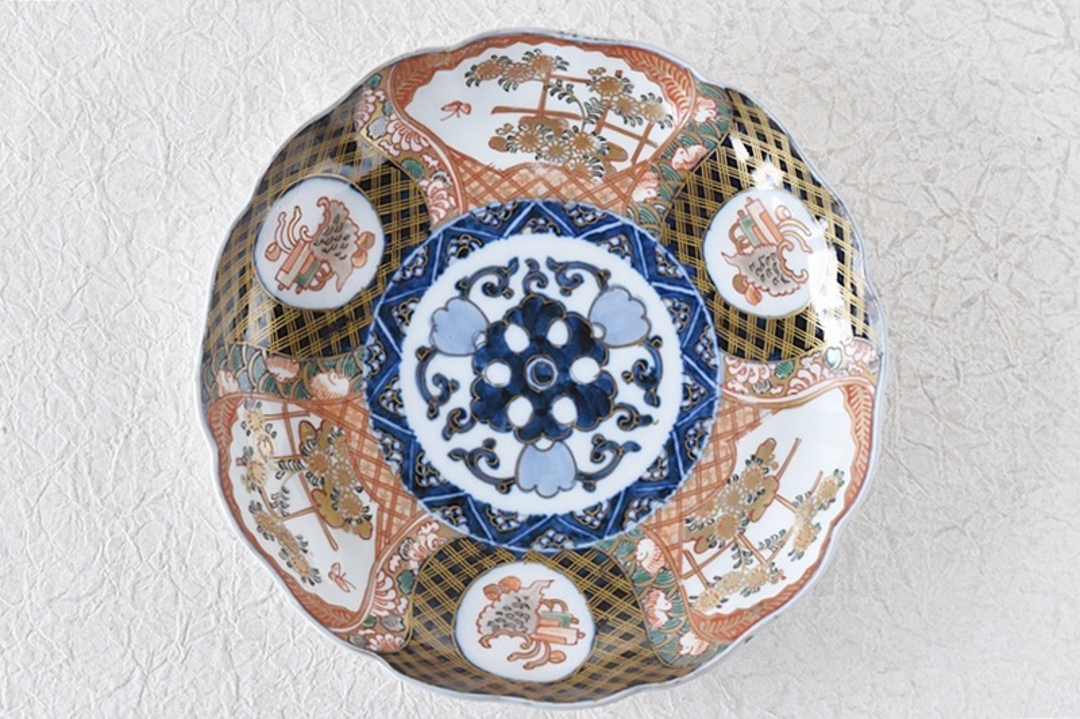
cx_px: 540
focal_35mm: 82
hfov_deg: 24.6
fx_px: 2474
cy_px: 360
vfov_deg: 16.5
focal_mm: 55
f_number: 5.6
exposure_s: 1/10
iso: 800
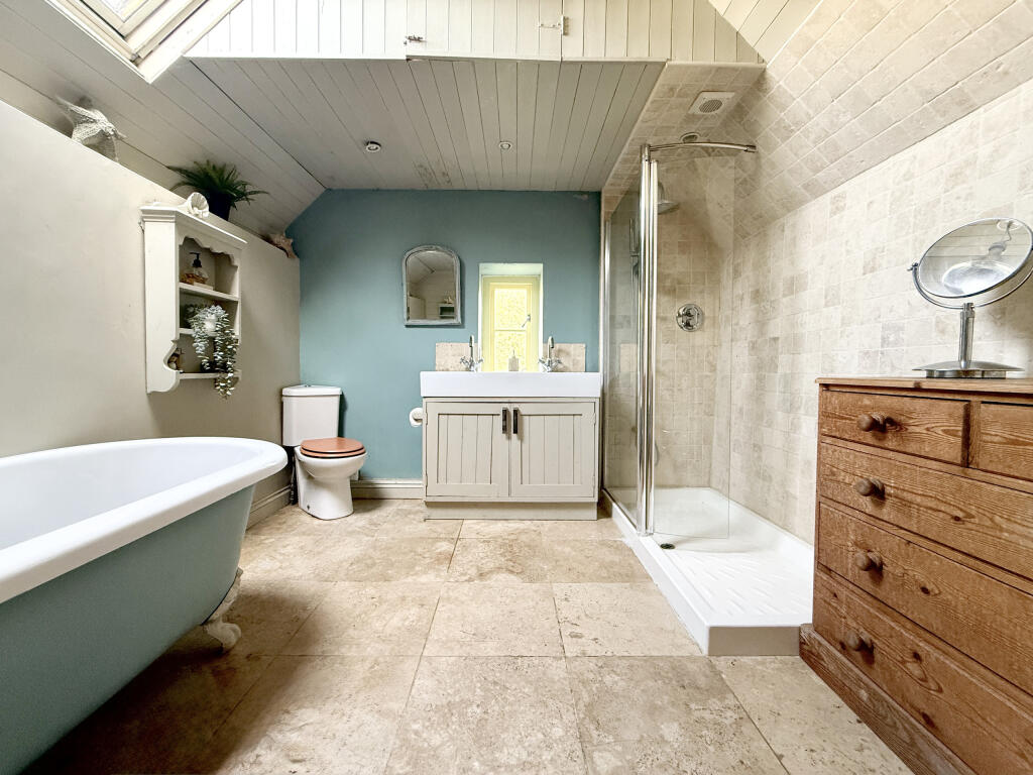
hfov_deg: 102.1
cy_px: 388
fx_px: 418
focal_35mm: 14
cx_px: 516
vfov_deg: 85.7
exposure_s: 1/79
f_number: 2.2
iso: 400
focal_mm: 2.22
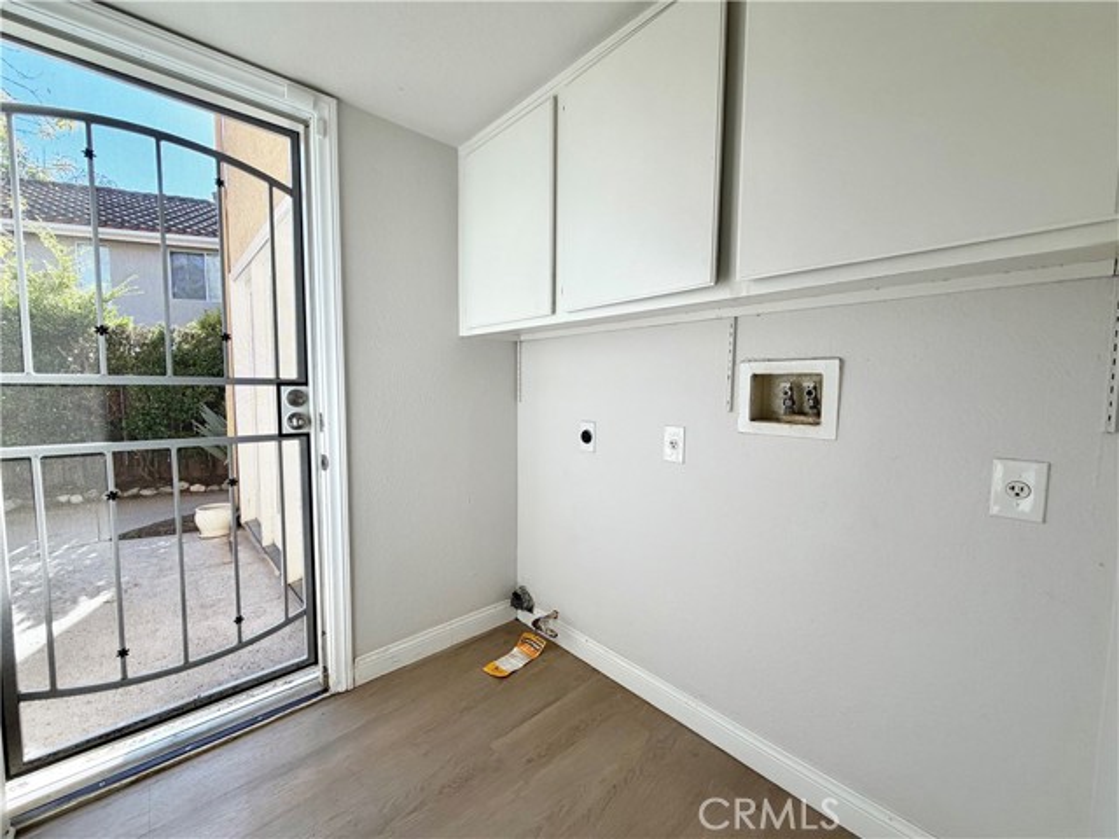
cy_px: 420
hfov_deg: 102.1
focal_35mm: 14
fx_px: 453
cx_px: 560
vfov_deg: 85.7
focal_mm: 2.22
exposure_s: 1/172
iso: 40
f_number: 2.2
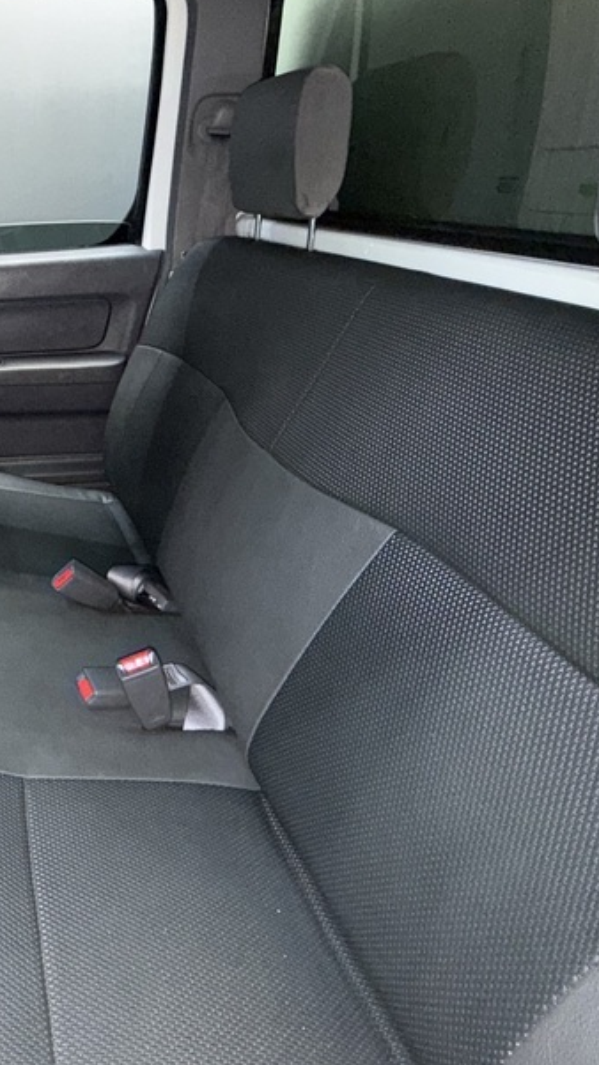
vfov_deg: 71.9
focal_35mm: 26
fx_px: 734
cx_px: 48
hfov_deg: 40.6
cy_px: 514
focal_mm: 2.22
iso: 320
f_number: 2.2
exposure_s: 1/44
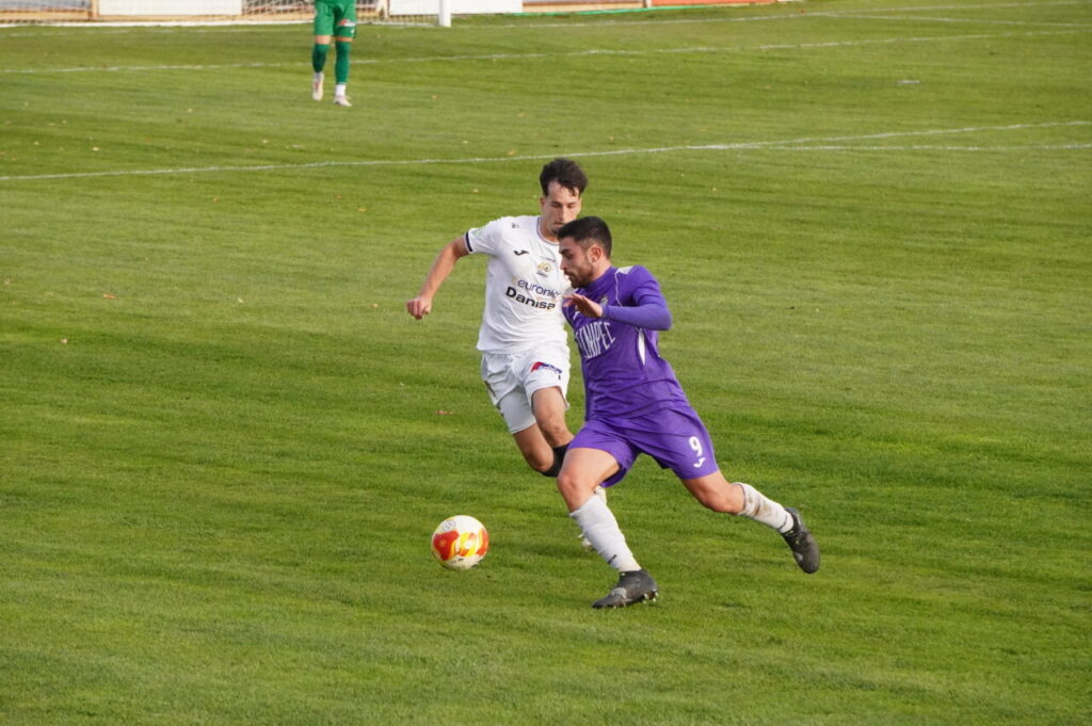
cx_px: 546
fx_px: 6592
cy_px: 363
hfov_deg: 9.5
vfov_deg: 6.3
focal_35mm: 218
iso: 6400
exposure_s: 1/2500
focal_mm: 145
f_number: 8
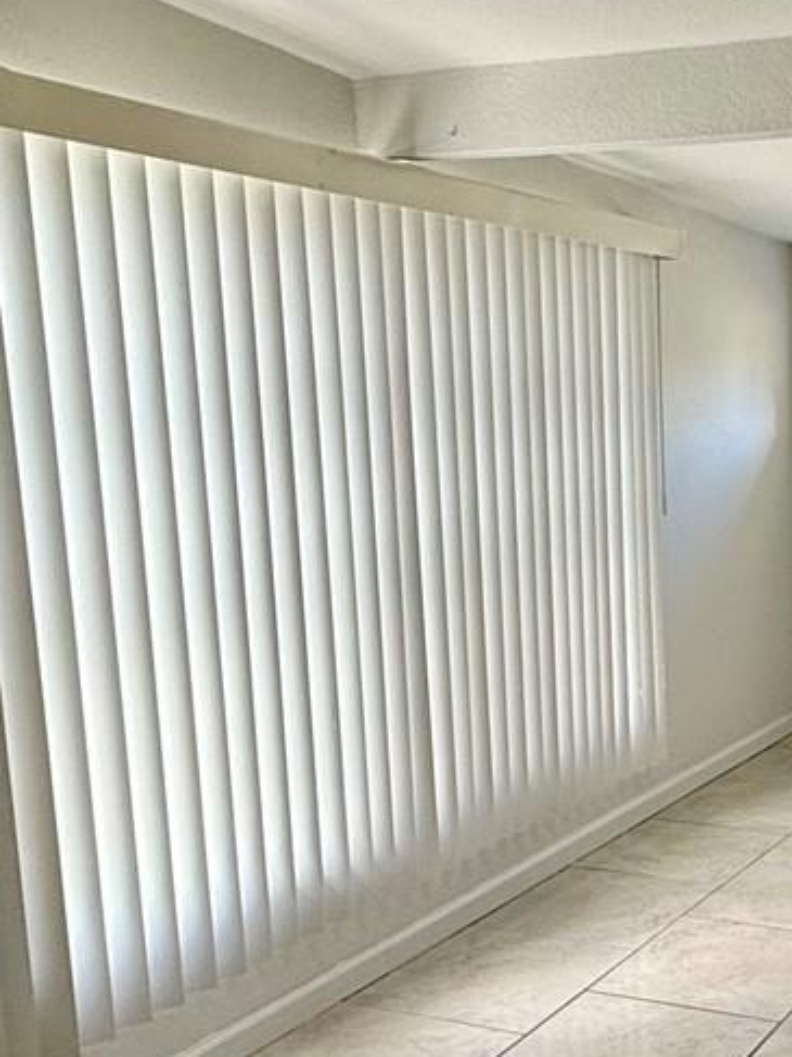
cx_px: 833
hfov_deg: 29.0
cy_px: 647
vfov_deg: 41.0
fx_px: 1404
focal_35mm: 46
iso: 100
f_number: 2.2
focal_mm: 2.22
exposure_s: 1/120
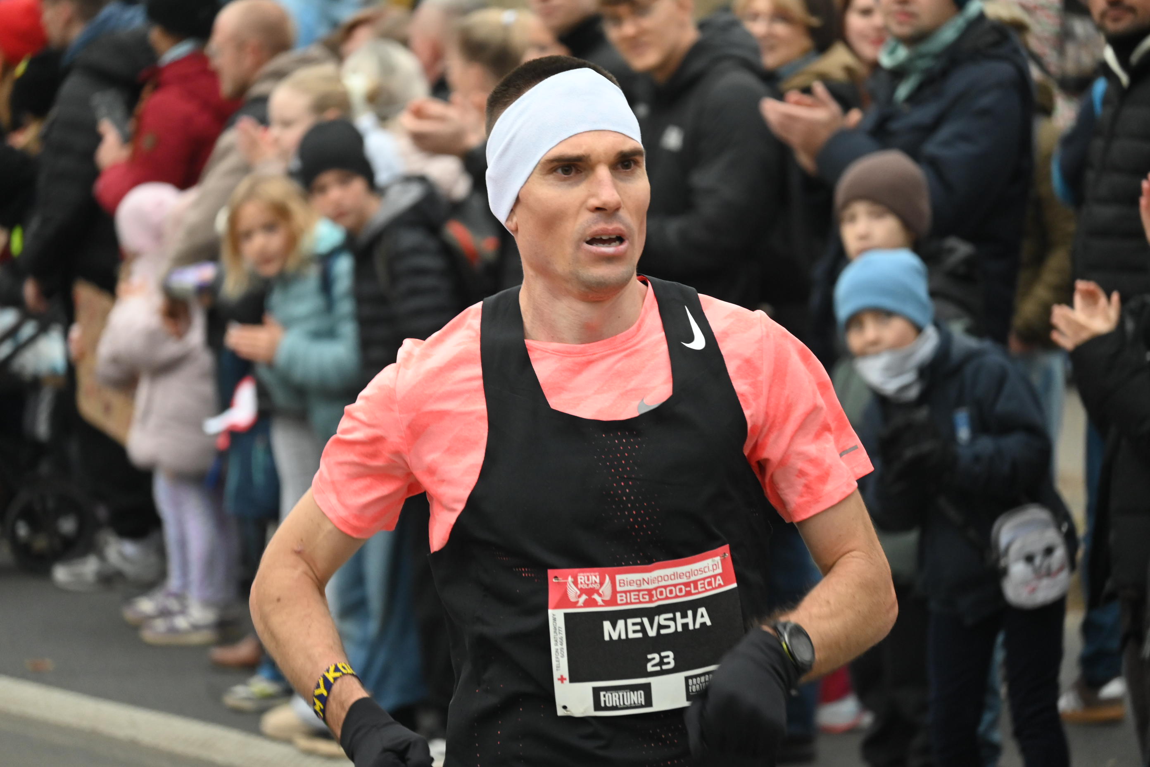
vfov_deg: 5.1
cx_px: 575
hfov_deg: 7.6
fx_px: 8624
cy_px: 384
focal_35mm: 270
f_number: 5.6
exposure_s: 1/640
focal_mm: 180
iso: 1600
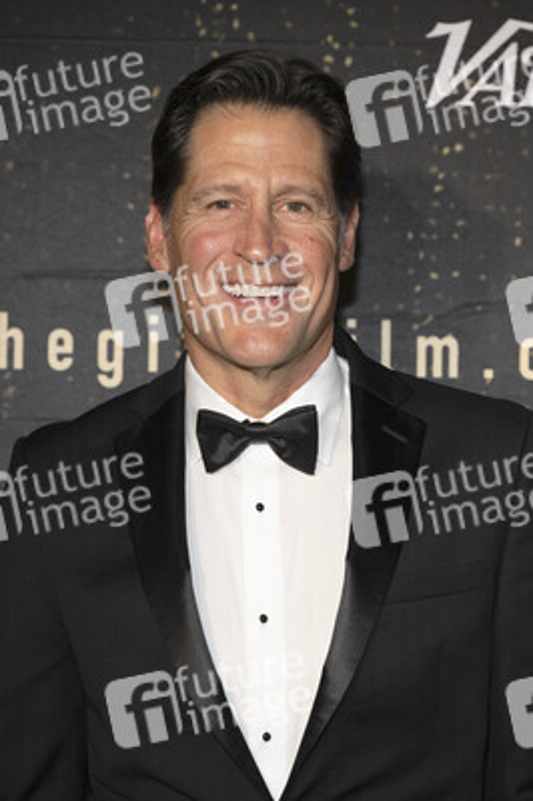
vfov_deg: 20.8
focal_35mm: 98
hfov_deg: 13.9
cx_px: 266
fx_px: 2180
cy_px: 400
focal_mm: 98
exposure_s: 1/200
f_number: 5.6
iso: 800
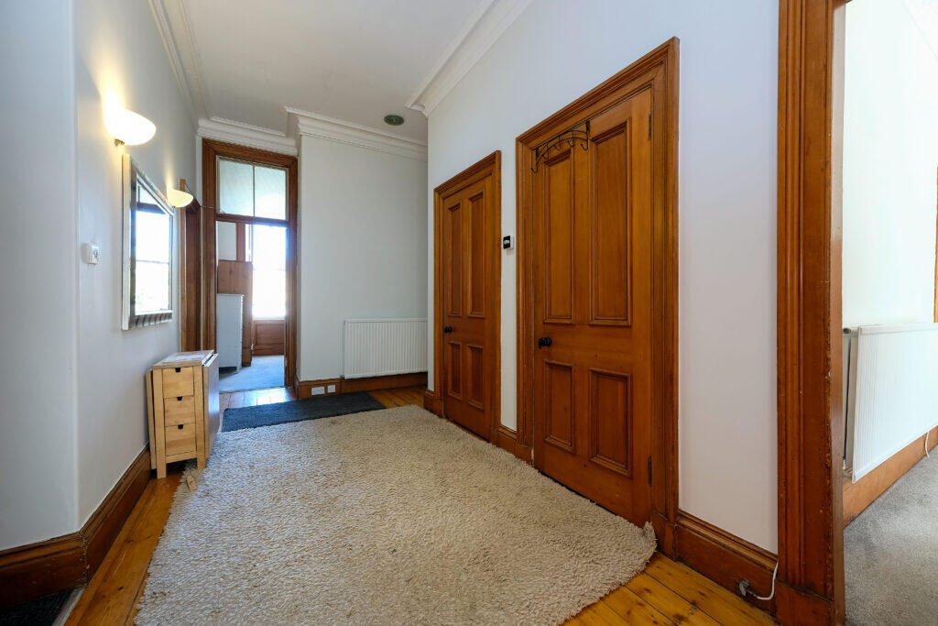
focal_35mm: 13
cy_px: 313
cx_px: 469
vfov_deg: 85.4
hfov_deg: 108.3
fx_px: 339
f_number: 8
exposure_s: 1/4
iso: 200
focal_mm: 8.6
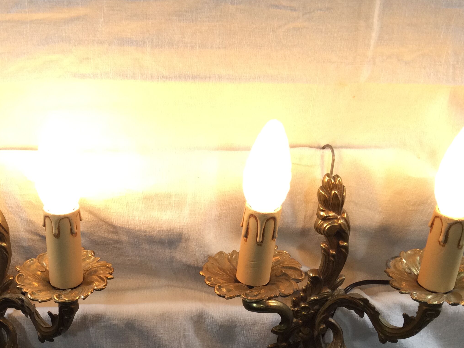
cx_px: 157
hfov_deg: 37.8
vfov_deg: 28.7
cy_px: 254
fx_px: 670
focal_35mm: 50
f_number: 2.4
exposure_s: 1/100
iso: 40
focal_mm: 3.3
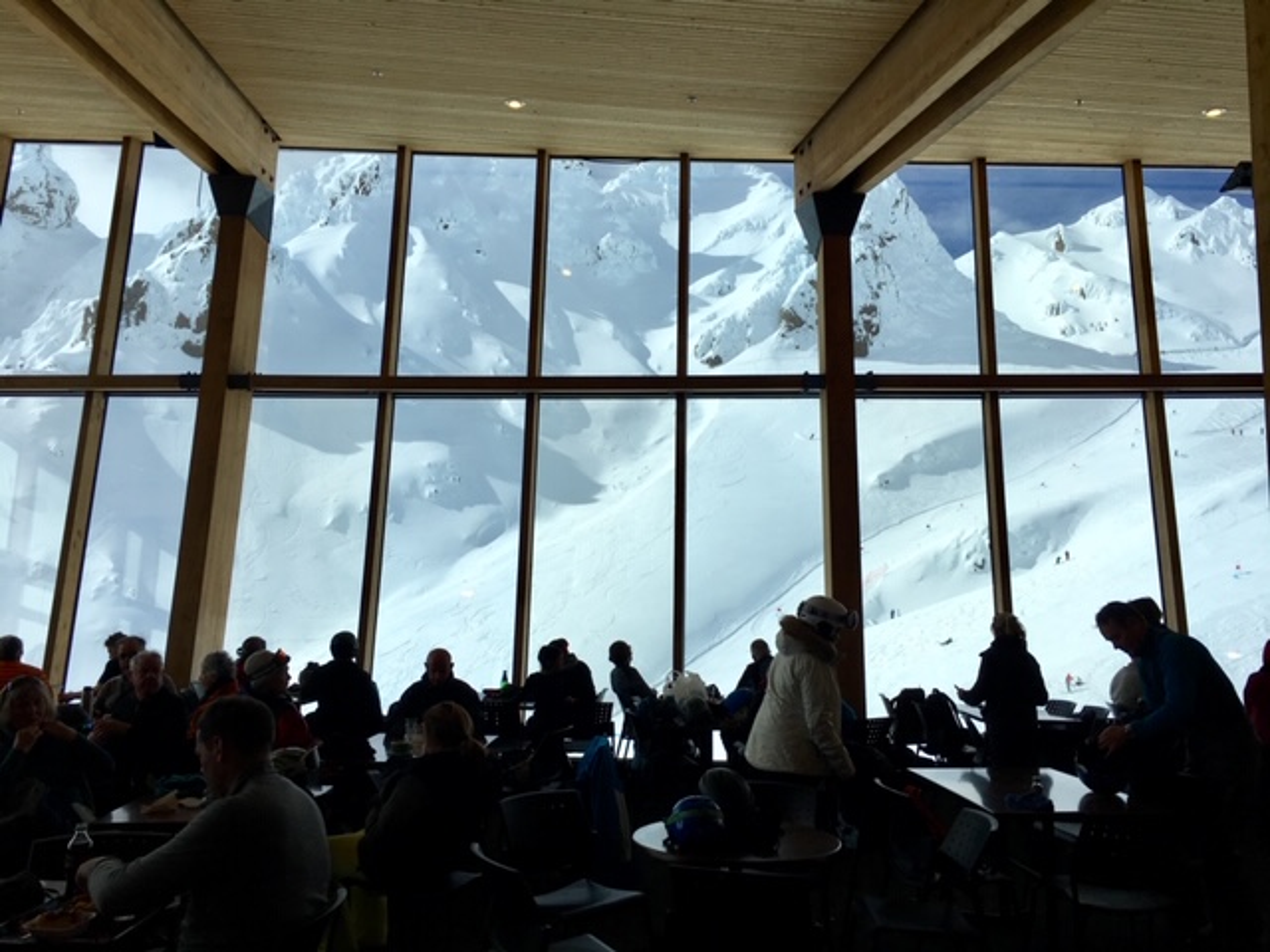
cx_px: 635
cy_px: 476
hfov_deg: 61.7
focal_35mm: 29
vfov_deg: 48.2
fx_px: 1064
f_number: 2.2
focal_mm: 4.15
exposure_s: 1/2849
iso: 25
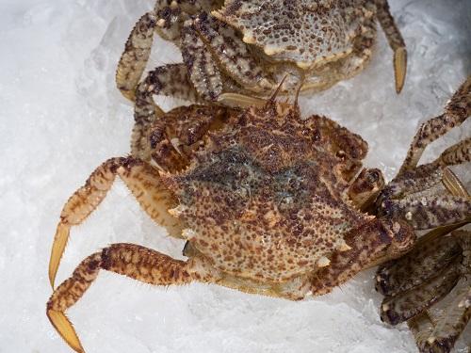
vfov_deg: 26.1
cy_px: 176
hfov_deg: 34.3
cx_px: 236
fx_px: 762
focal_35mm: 56
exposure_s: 1/100
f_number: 3.5
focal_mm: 28
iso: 400
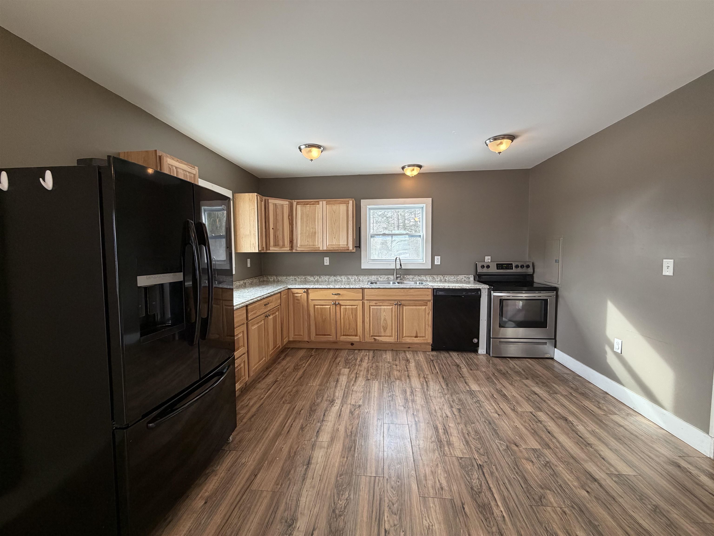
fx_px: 289
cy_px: 268
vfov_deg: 85.7
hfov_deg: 102.1
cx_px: 357
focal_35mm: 14
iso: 160
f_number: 2.2
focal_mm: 2.22
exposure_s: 1/60
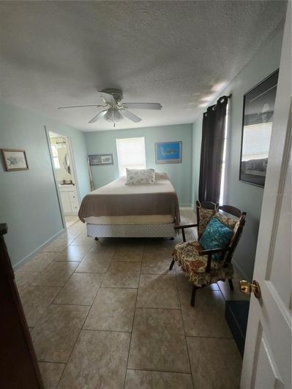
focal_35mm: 13
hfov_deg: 89.9
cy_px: 194
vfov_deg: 106.2
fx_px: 146
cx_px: 146
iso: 400
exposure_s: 1/60
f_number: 2.2
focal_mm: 1.74
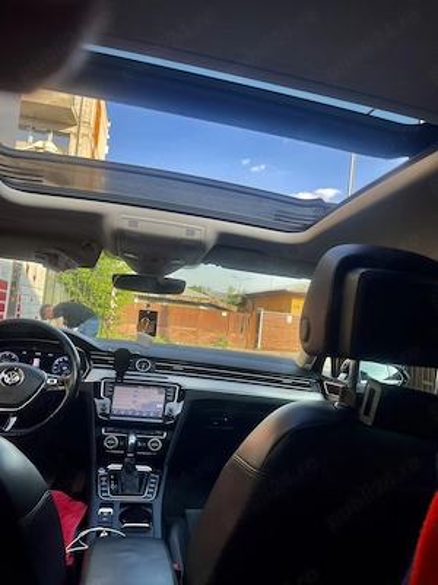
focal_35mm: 25
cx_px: 219
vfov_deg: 69.4
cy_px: 292
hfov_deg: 54.9
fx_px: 422
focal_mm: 5.1
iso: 32
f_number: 1.6
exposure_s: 1/436
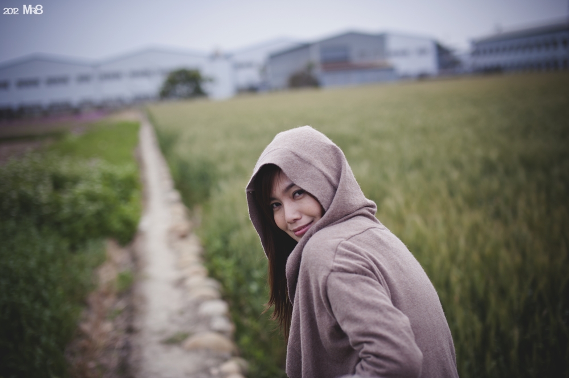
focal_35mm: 50
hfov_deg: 39.6
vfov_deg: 26.9
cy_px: 189
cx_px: 284
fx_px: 790
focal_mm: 50
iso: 200
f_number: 2
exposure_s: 1/2500
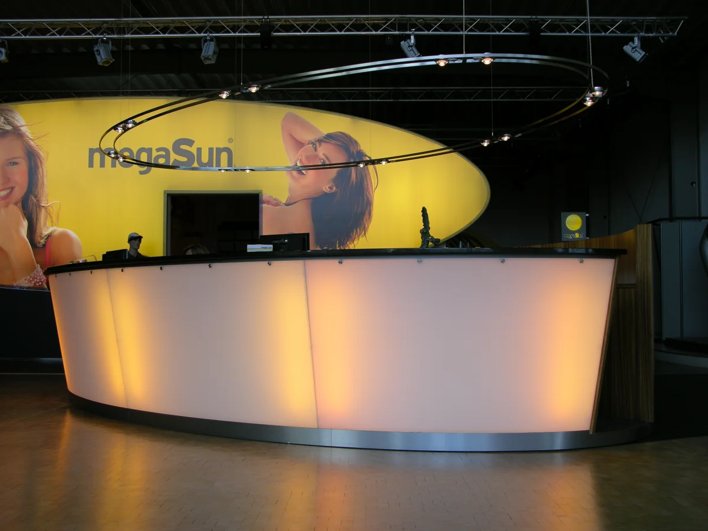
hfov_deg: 41.2
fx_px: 941
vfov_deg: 31.5
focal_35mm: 46
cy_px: 266
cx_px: 354
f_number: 3.7
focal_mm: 11.6
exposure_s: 1/63.2
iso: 50
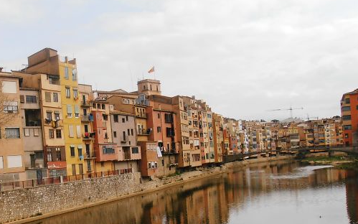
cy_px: 178
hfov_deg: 36.5
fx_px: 537
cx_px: 117
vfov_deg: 23.2
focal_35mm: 55
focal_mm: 6.61
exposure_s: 1/800
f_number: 3.9
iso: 80
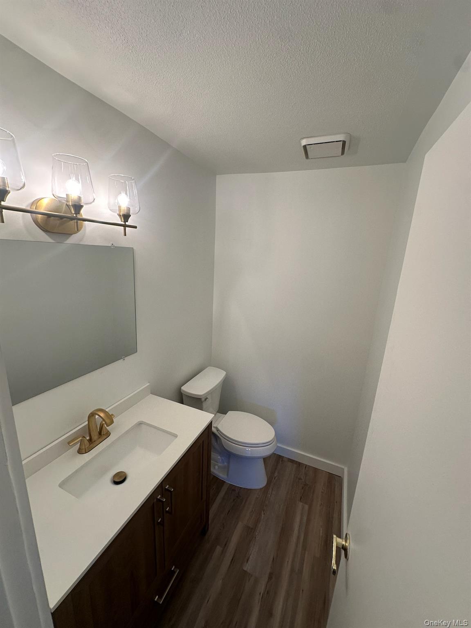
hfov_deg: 85.7
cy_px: 314
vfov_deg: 102.1
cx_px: 236
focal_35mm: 14
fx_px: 254
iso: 160
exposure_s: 1/120
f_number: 2.2
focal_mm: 2.22
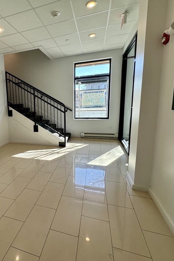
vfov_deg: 84.0
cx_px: 39
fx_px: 145
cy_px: 128
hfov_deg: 57.9
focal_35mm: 20
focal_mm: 2.22
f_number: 2.2
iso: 40
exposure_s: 1/162
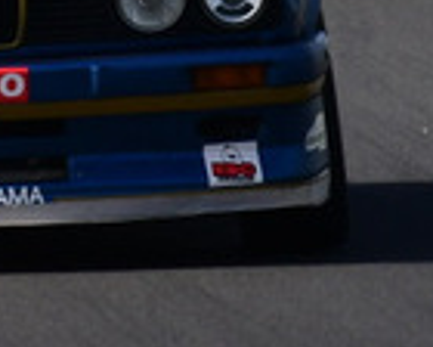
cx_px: -269
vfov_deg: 0.4
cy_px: -189
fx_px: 51709
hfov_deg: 0.5
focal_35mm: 4035
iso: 400
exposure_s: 1/640
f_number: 11
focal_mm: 500
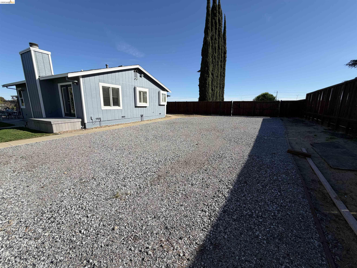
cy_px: 134
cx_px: 178
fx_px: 144
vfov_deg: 85.7
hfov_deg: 102.1
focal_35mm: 14
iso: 20
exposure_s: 1/830
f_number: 2.2
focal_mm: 2.22
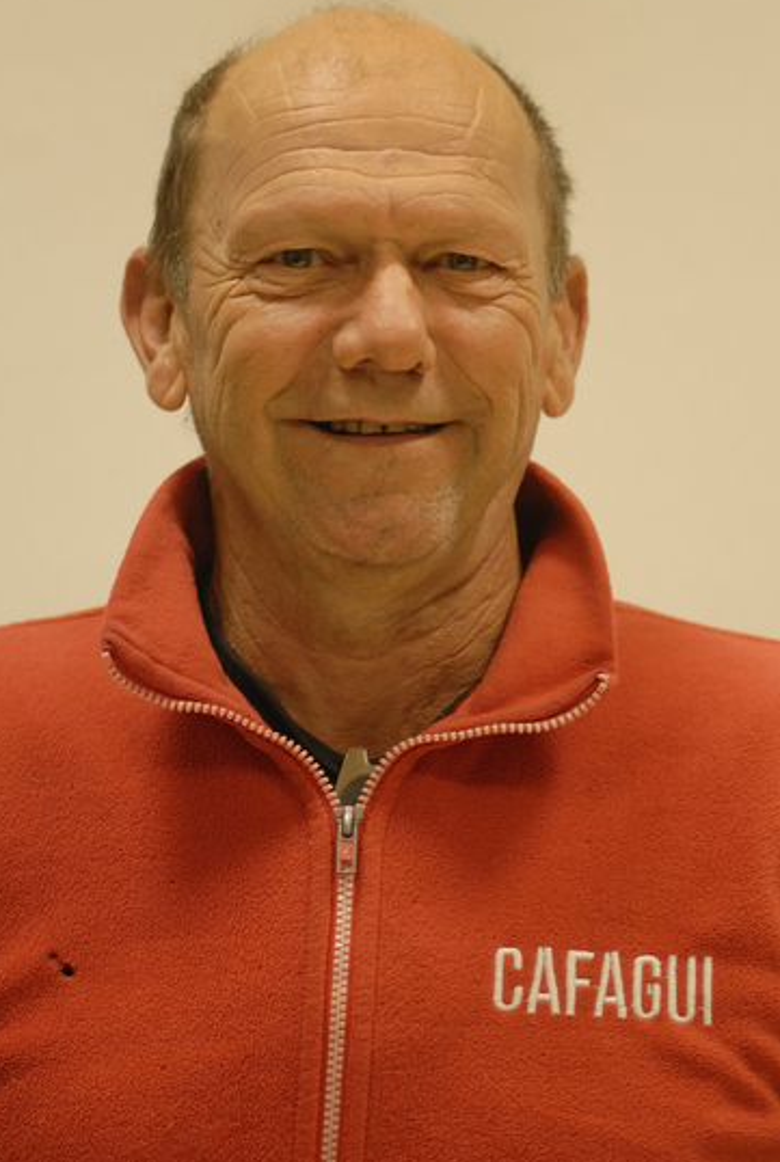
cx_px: 352
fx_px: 9738
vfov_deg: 6.8
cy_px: 546
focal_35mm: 301
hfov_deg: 4.6
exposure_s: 1/80
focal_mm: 180
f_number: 2.8
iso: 640
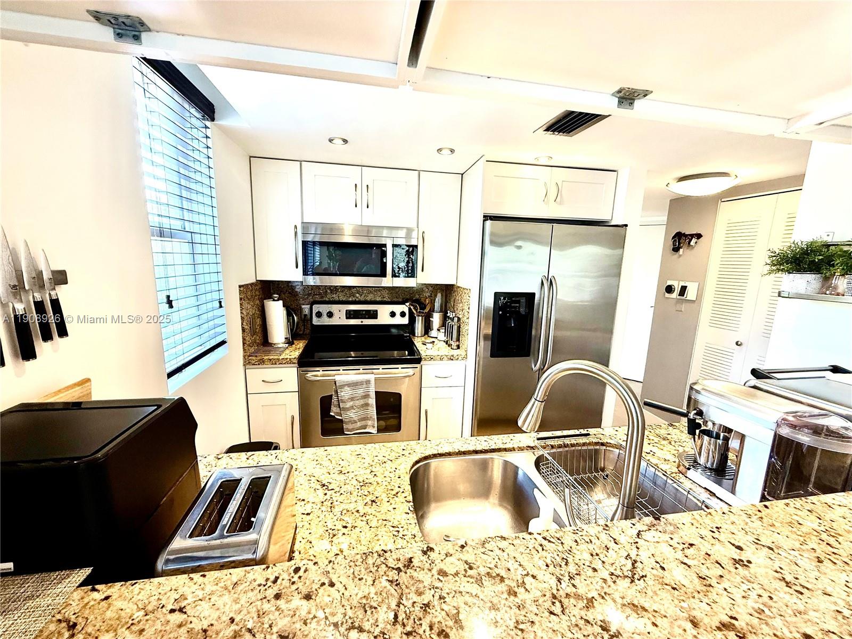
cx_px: 426
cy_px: 320
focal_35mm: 14
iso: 160
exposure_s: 1/120
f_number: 2.2
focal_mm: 2.22
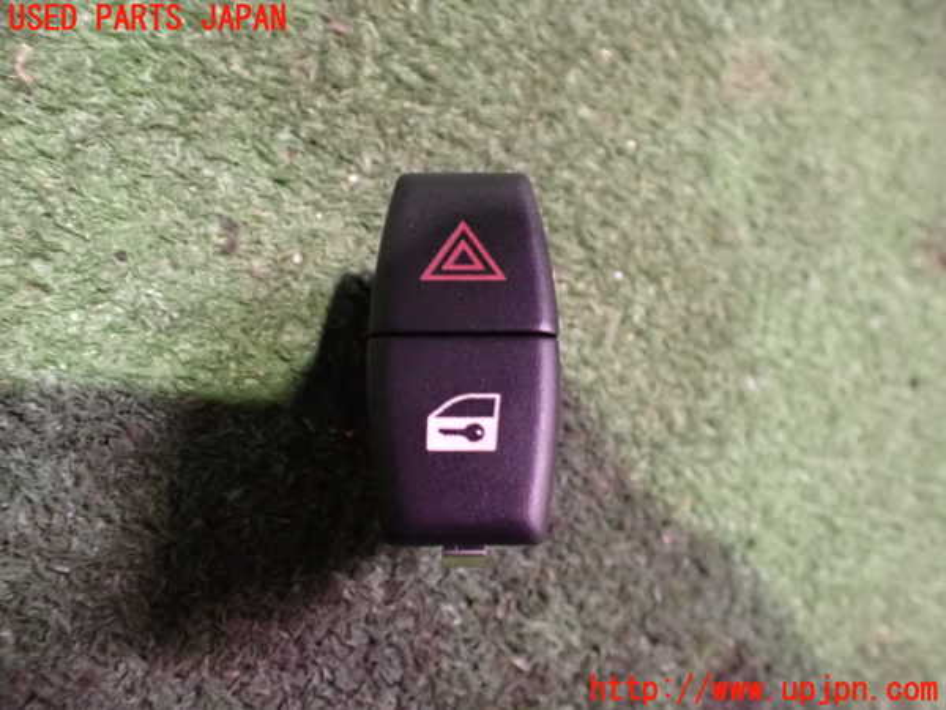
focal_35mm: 30
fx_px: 820
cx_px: 473
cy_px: 355
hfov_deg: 60.0
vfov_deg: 46.8
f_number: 2.3
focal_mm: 5.4
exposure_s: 1/30
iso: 2000
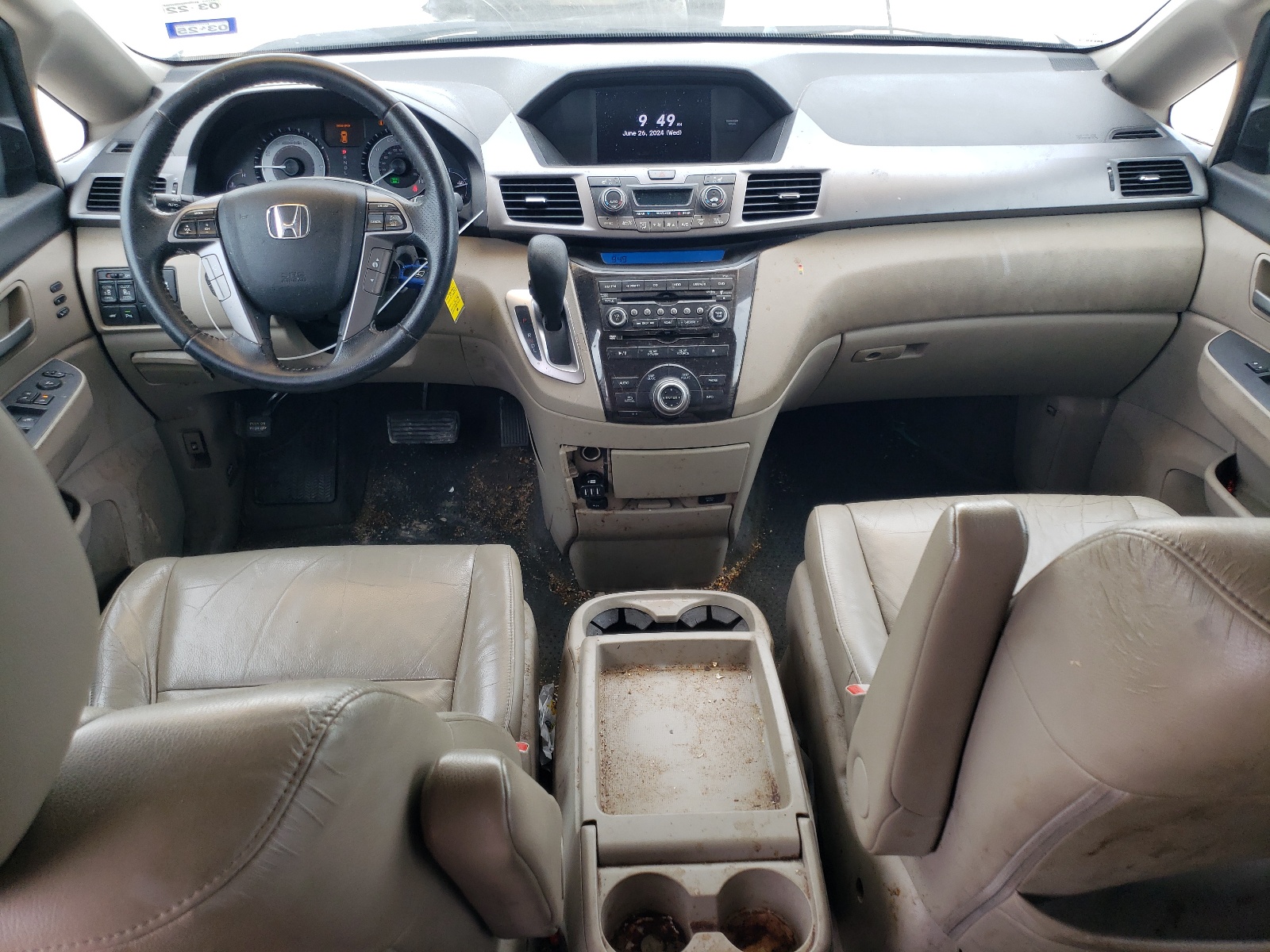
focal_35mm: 26
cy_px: 476
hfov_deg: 67.3
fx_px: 954
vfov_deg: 53.1
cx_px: 635
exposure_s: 1/149
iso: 50
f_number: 1.5
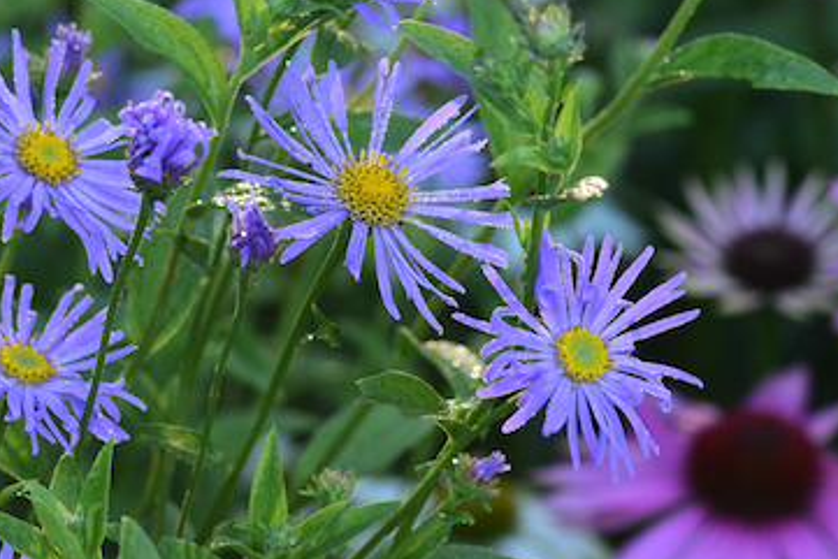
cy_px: 124
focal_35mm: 218
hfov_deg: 9.4
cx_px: 174
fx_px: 5076
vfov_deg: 6.3
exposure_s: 1/80
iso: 200
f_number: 5.6
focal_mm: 105
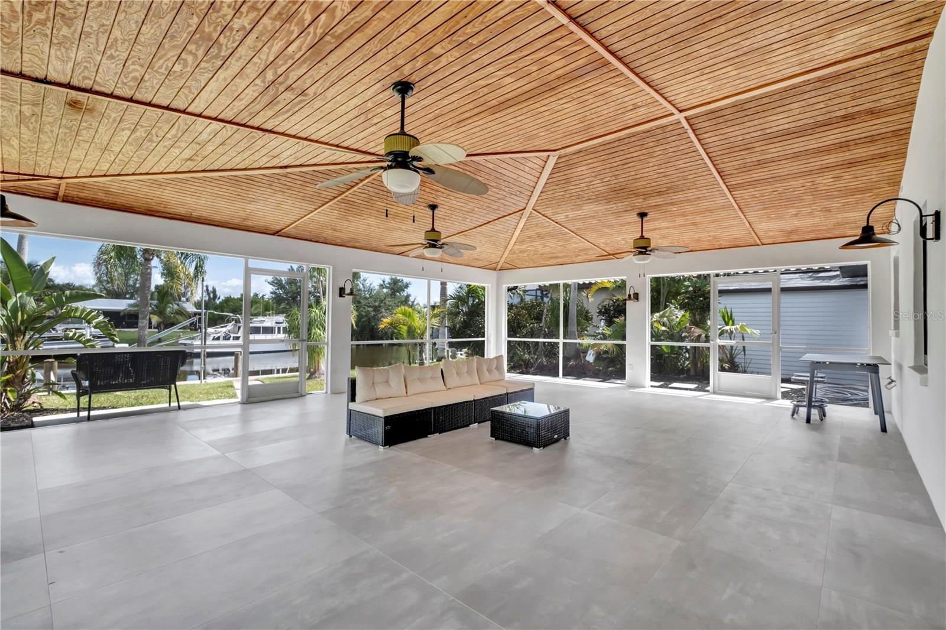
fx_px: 394
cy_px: 315
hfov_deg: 100.4
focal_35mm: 15
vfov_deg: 77.3
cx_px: 473
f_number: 9
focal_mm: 10
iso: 400
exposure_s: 1/125
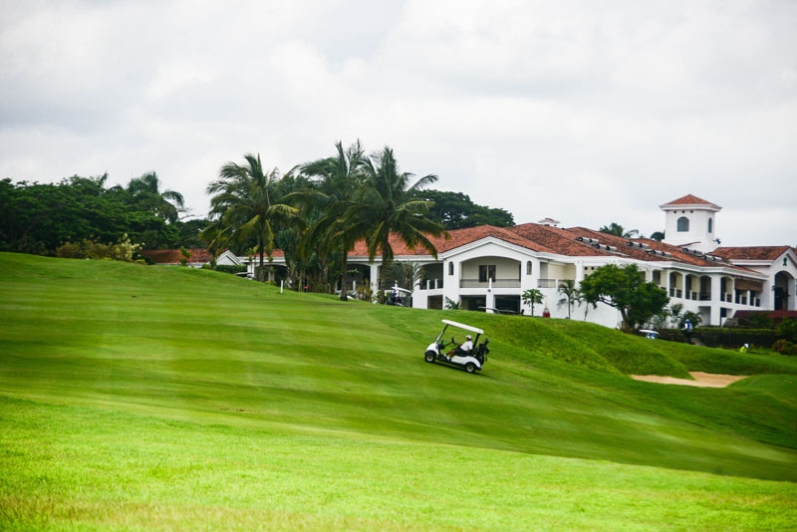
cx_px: 398
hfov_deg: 13.2
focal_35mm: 155
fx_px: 3433
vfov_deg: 8.9
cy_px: 266
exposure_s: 1/2500
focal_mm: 155
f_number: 6
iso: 320
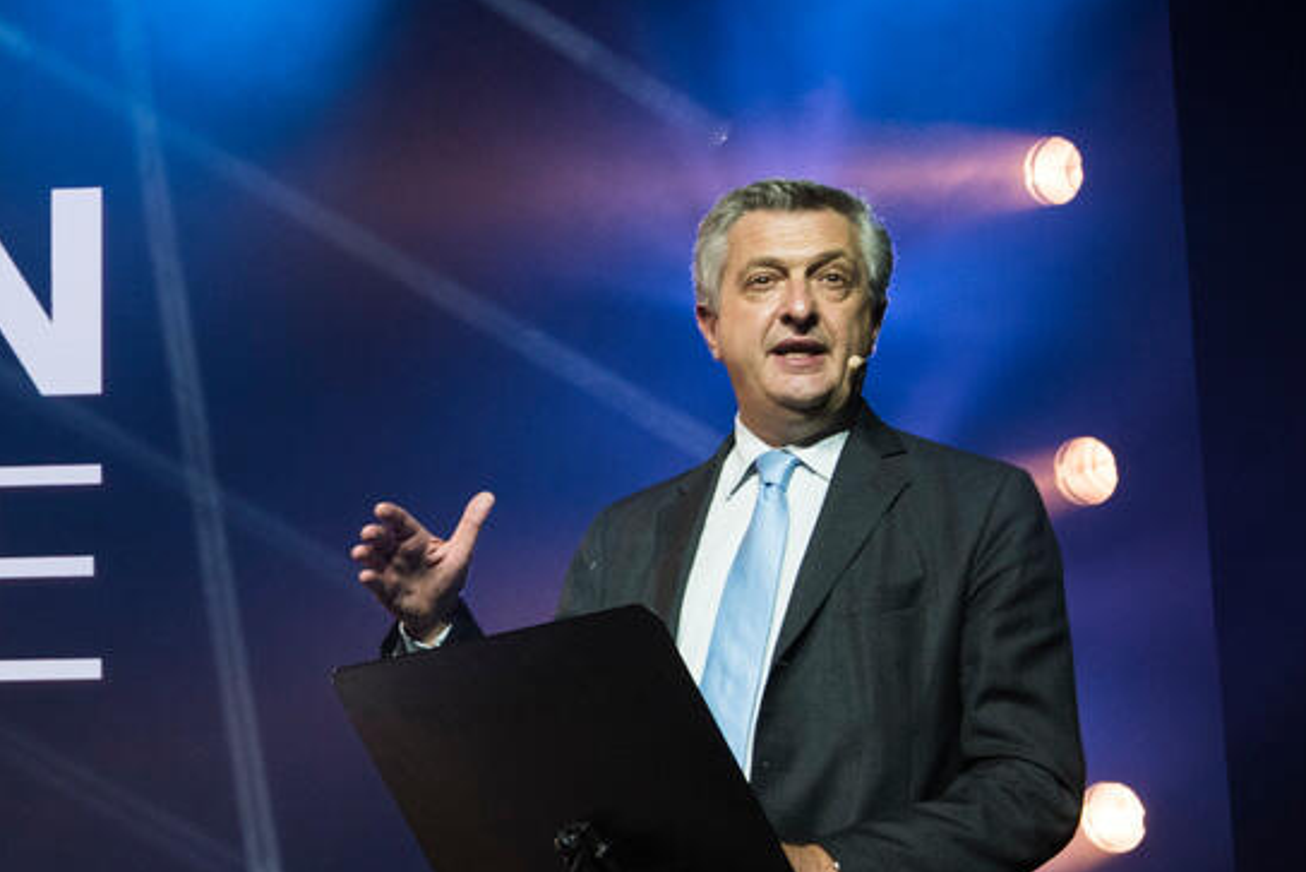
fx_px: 3520
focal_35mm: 97
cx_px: 113
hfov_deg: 20.6
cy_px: 398
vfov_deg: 14.1
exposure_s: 1/200
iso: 1250
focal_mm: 44
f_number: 7.1
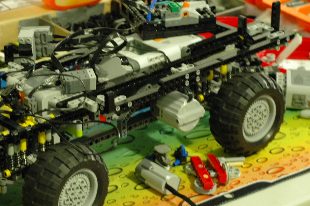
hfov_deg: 17.0
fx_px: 1032
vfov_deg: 11.4
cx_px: 87
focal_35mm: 120
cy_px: 88
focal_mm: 50
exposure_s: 1
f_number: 6.3
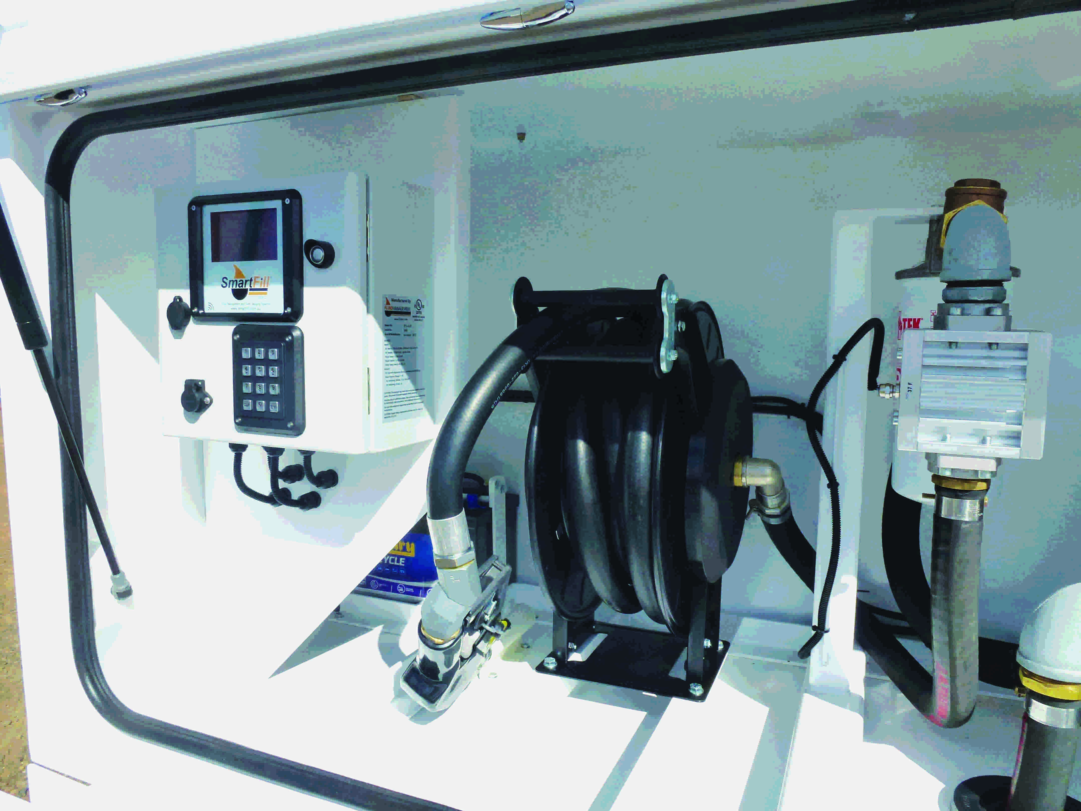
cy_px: 406
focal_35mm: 24
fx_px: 749
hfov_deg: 71.6
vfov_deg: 56.8
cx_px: 540
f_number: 4
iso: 160
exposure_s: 1/1600
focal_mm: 4.3
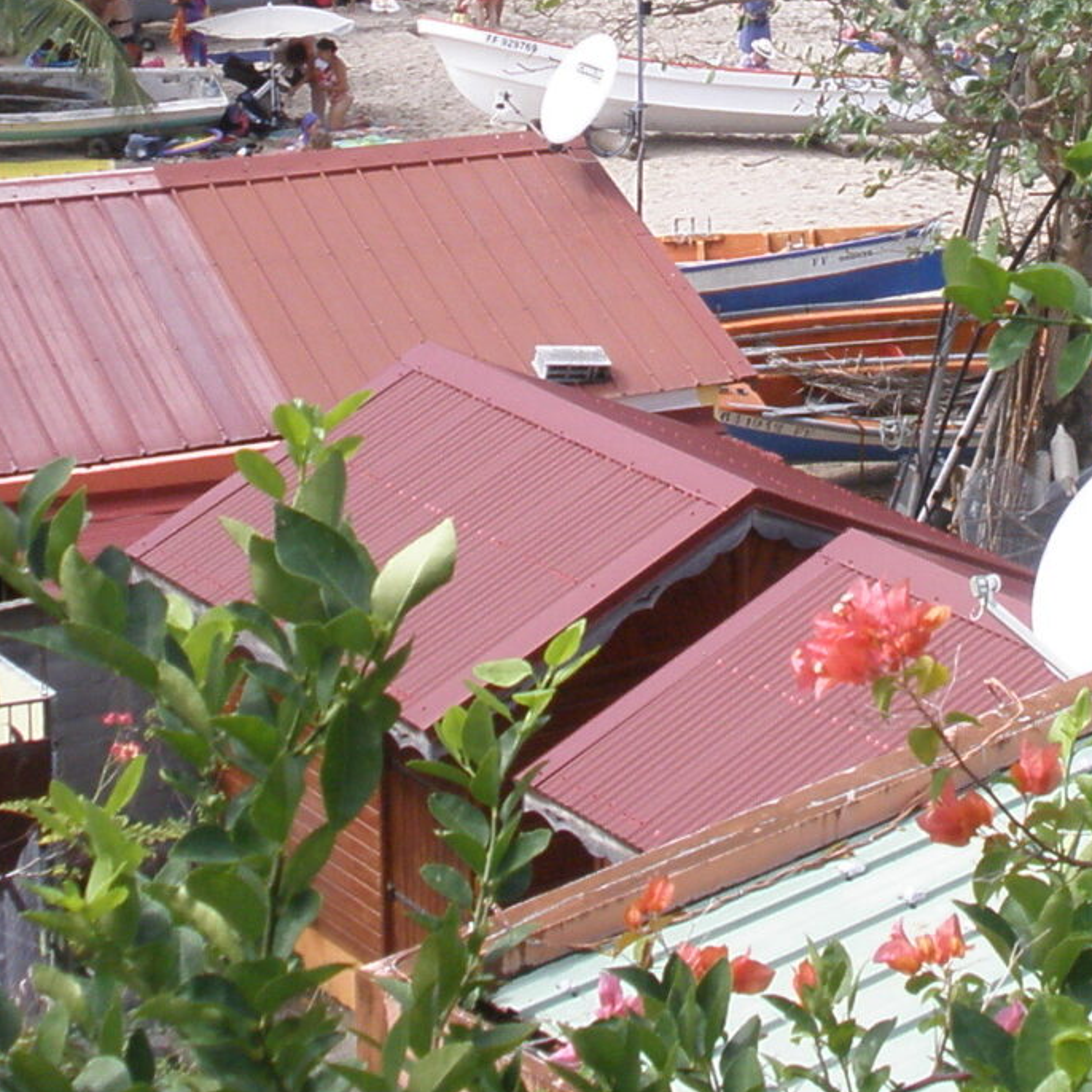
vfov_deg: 14.2
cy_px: 196
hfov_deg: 14.1
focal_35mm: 122
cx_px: 1032
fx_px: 4354
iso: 64
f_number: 3.5
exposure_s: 1/320
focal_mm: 6.6
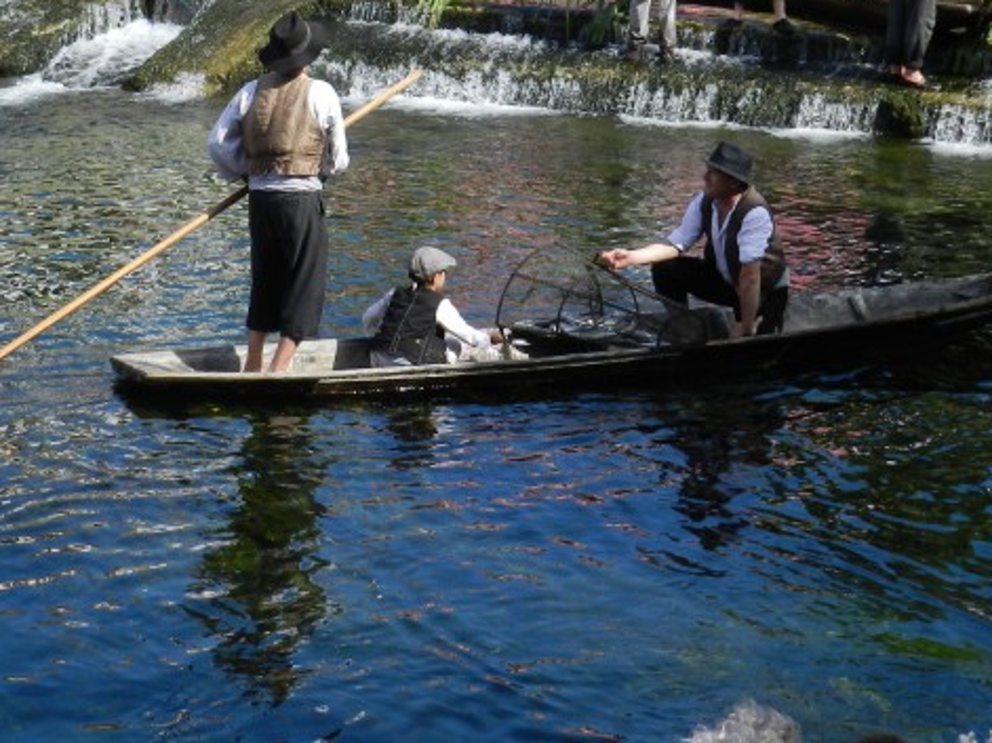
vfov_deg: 14.4
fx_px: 2922
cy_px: 116
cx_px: 335
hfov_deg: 19.2
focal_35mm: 102
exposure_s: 1/500
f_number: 4.6
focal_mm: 10.7
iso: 160
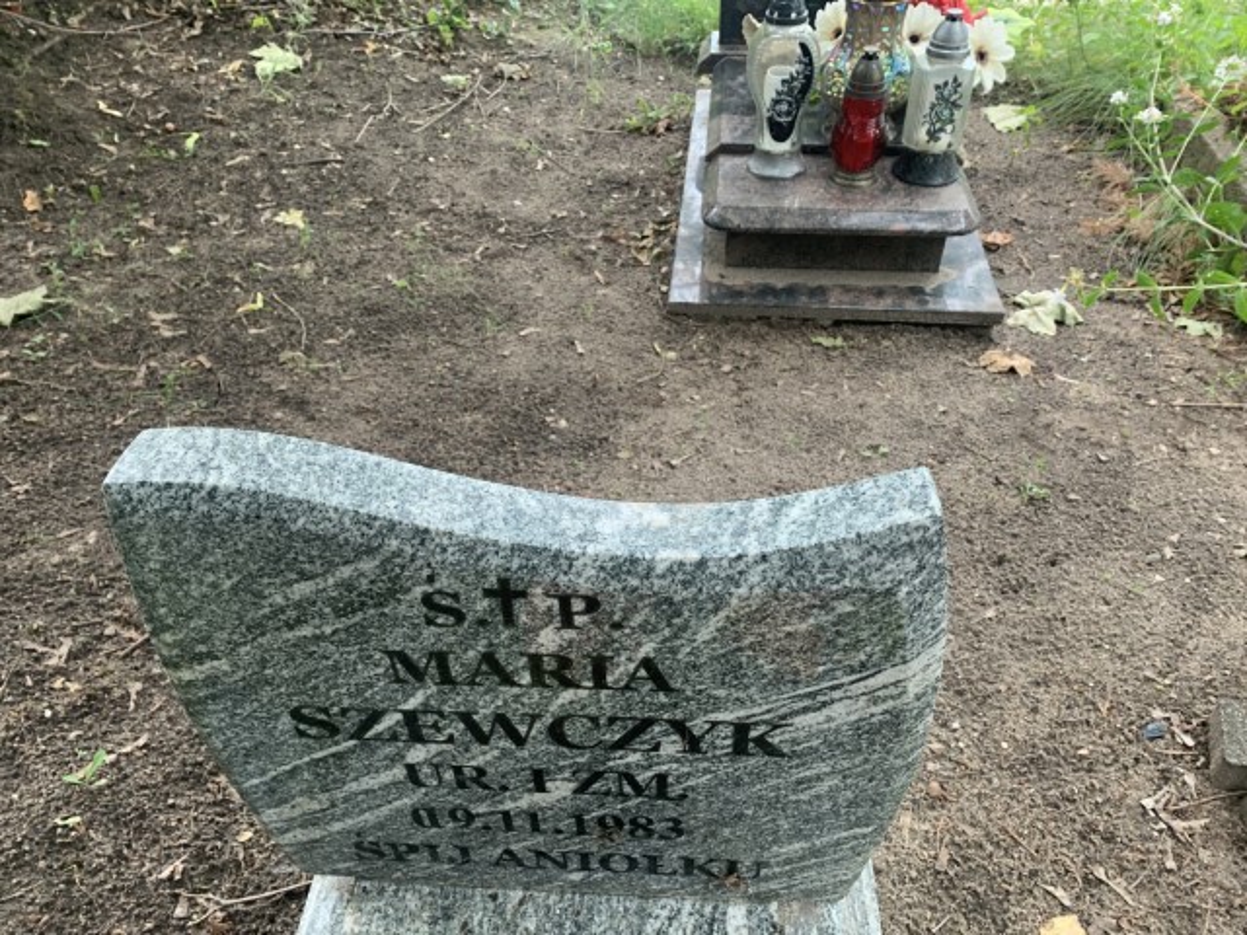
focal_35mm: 26
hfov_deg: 67.3
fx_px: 937
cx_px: 624
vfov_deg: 53.1
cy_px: 468
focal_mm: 4.25
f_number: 1.8
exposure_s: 1/121
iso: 100
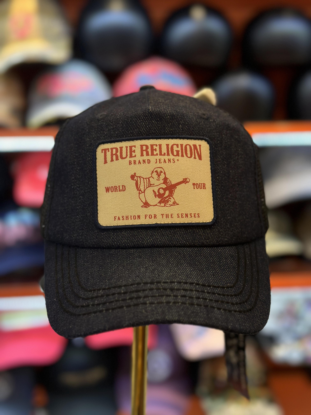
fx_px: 575
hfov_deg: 30.3
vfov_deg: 39.7
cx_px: 156
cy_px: 208
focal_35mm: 48
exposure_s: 1/141
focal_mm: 6.86
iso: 100
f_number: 1.78
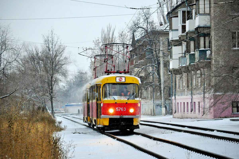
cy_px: 80
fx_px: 895
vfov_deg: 10.1
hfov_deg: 15.2
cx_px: 120
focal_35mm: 135
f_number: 5.6
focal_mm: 90
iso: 800
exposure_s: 1/100
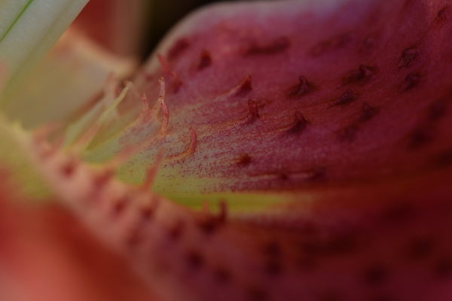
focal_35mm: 158
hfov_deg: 13.0
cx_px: 226
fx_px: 1977
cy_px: 150
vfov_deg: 8.7
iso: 100
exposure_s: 2.5
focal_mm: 105
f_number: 10
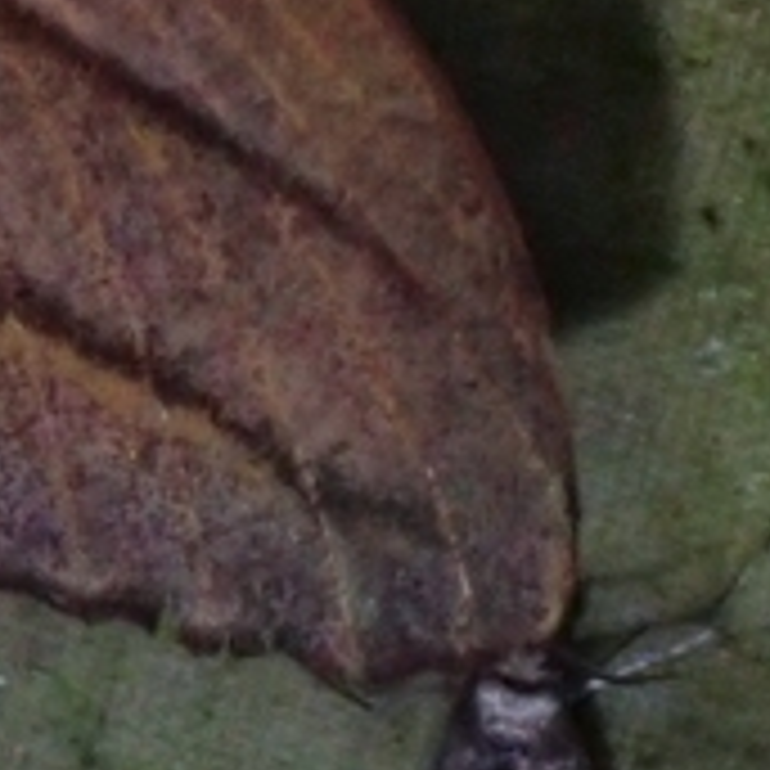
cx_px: -576
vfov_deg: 3.9
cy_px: -495
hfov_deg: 3.9
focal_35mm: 448
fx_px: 11274
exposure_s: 1/500
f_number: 6.3
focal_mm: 18
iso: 640
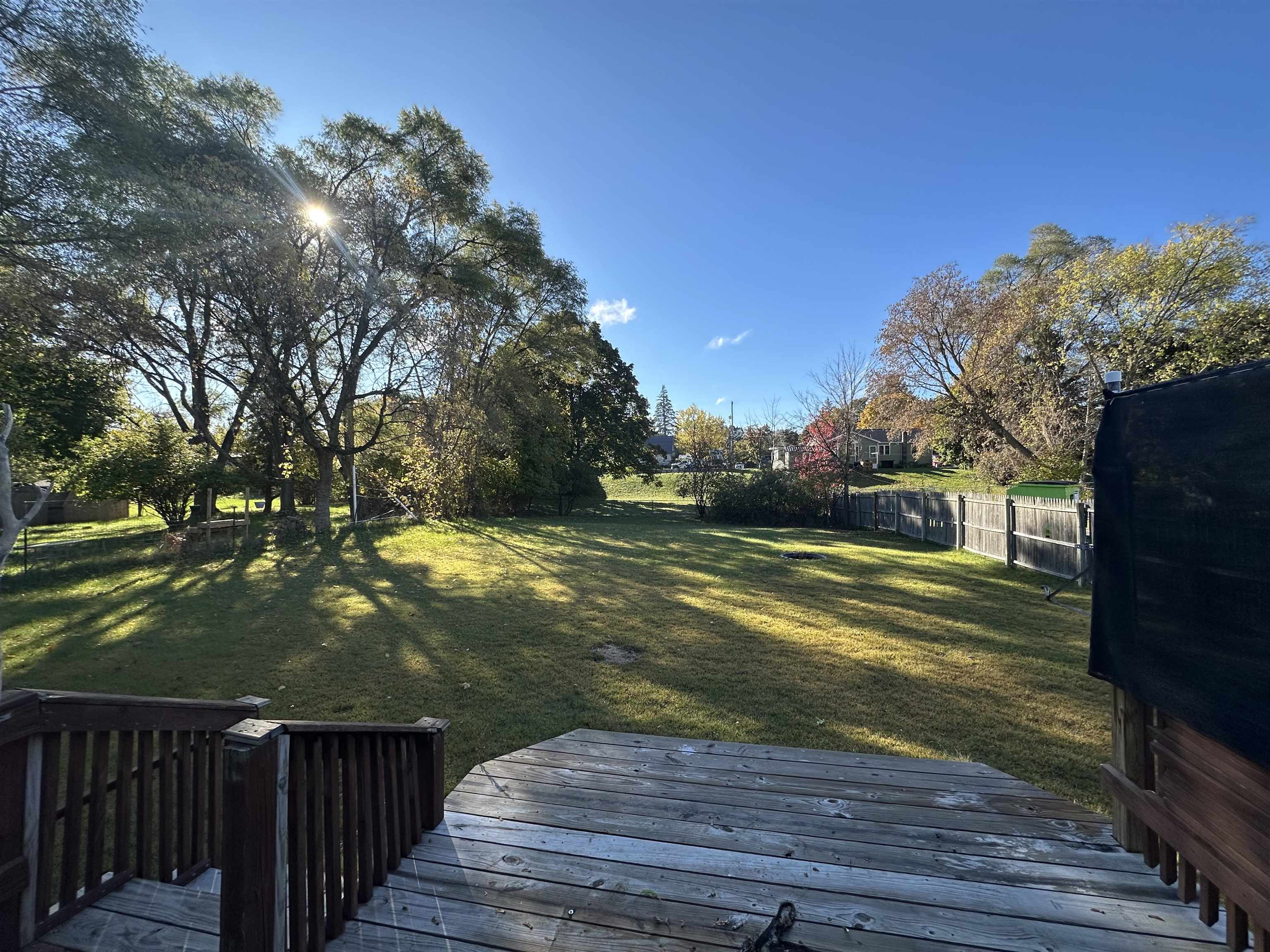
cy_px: 476
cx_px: 635
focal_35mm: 14
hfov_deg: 102.1
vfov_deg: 85.7
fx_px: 514
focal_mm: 2.22
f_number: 2.2
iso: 40
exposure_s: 1/979
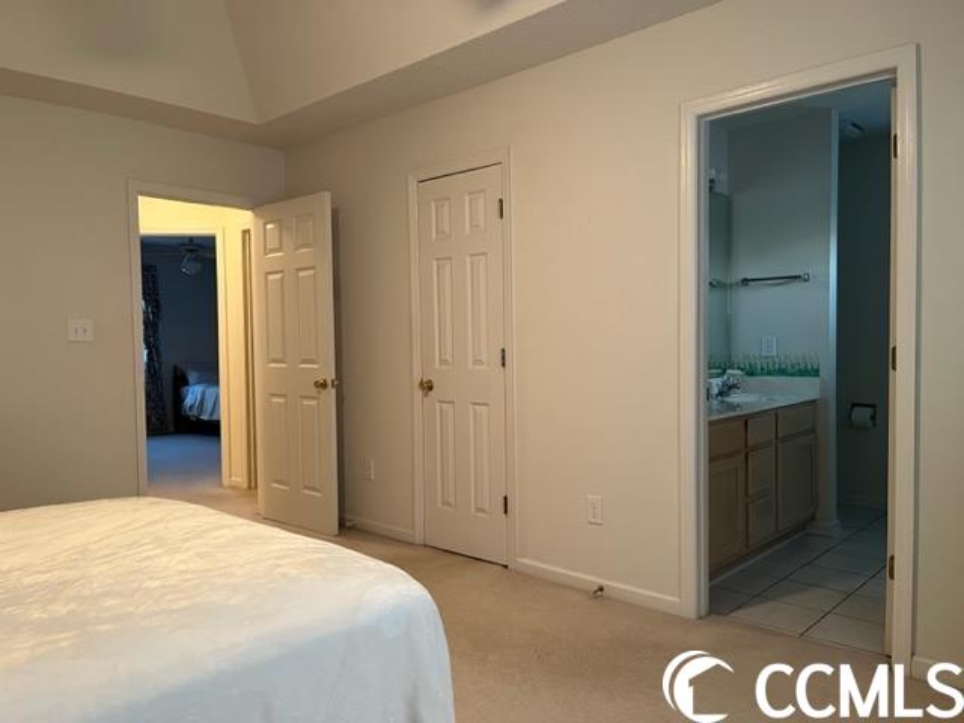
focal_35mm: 26
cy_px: 362
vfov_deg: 53.1
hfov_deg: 67.3
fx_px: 724
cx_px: 482
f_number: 1.6
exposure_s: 1/60
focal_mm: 5.1
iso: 400
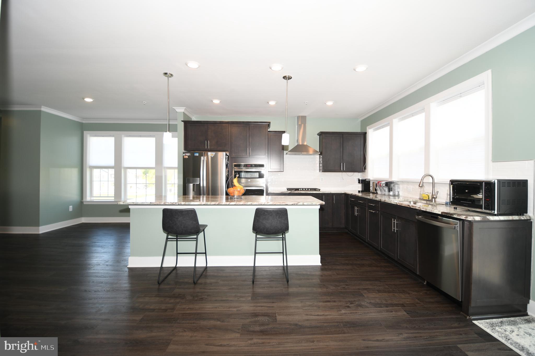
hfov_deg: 100.4
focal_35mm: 15
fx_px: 223
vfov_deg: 77.3
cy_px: 178
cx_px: 268
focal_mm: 10
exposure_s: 1/50
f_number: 3.5
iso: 125
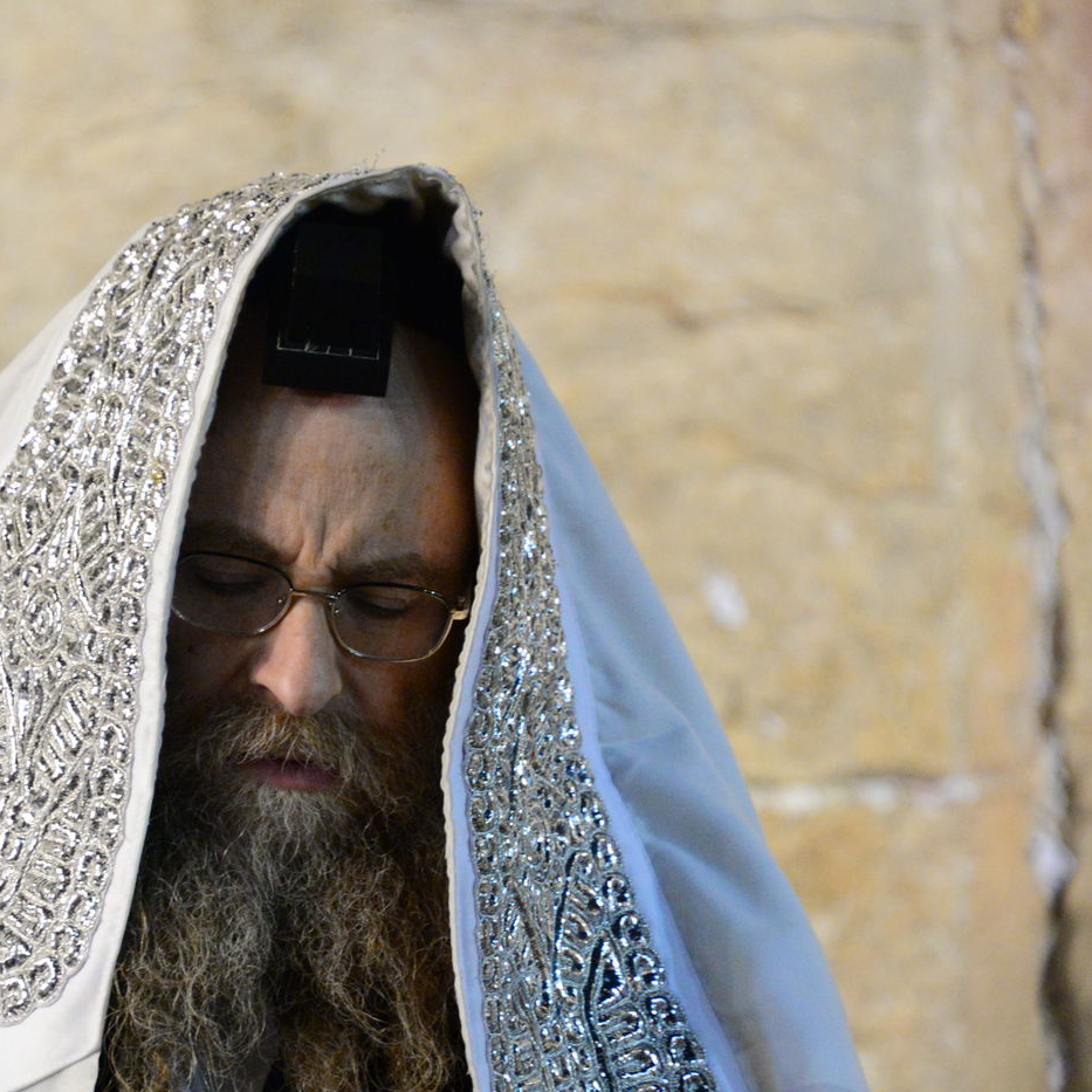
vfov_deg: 3.1
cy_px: 837
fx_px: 20486
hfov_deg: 3.1
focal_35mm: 574
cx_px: 318
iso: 5000
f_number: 5.6
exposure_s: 1/60
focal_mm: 300
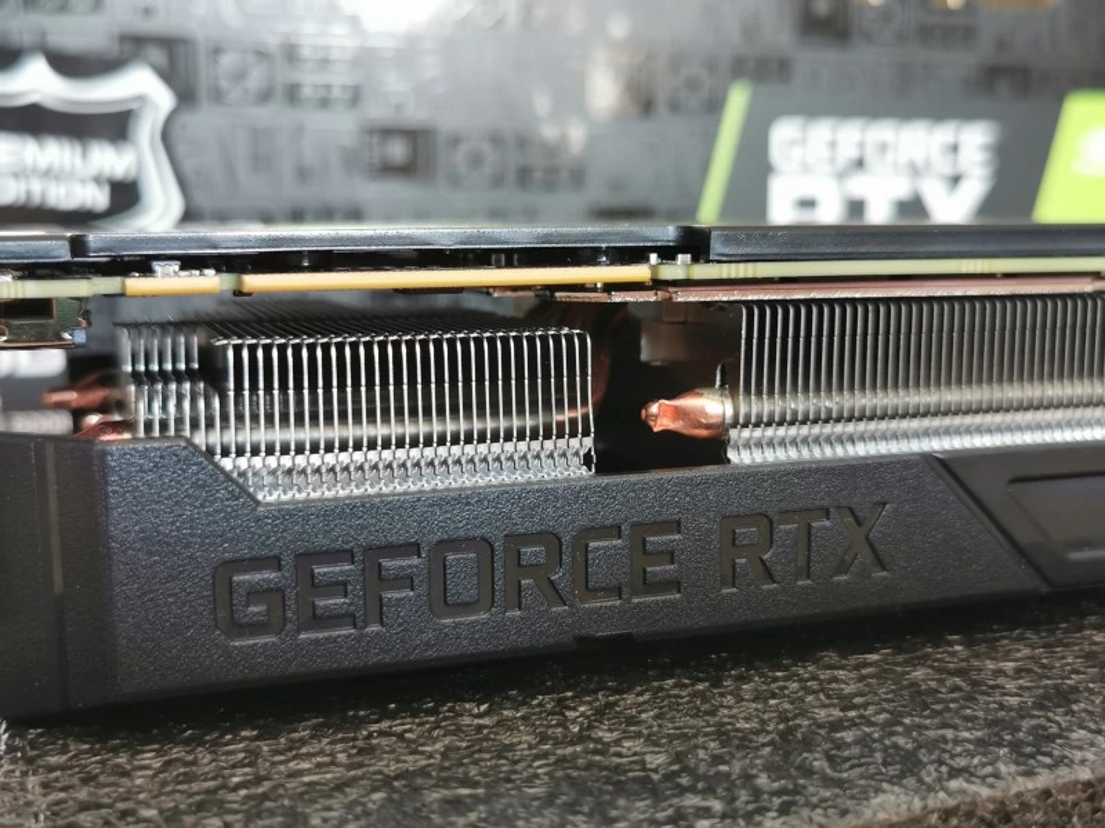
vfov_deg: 35.1
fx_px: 1309
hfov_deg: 45.8
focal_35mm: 41
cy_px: 414
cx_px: 552
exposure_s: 1/50
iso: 125
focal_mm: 5.56
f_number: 1.6
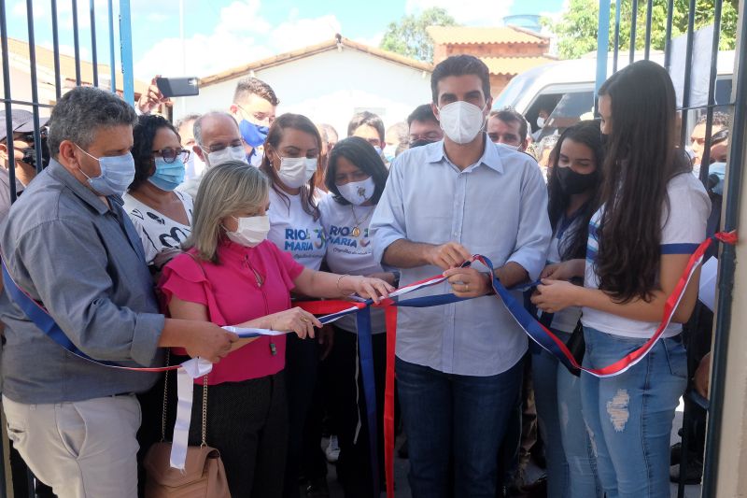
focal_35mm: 32
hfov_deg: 58.7
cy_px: 249
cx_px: 374
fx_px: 664
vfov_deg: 41.1
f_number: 4.5
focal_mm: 21.1
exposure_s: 1/2000
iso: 2000
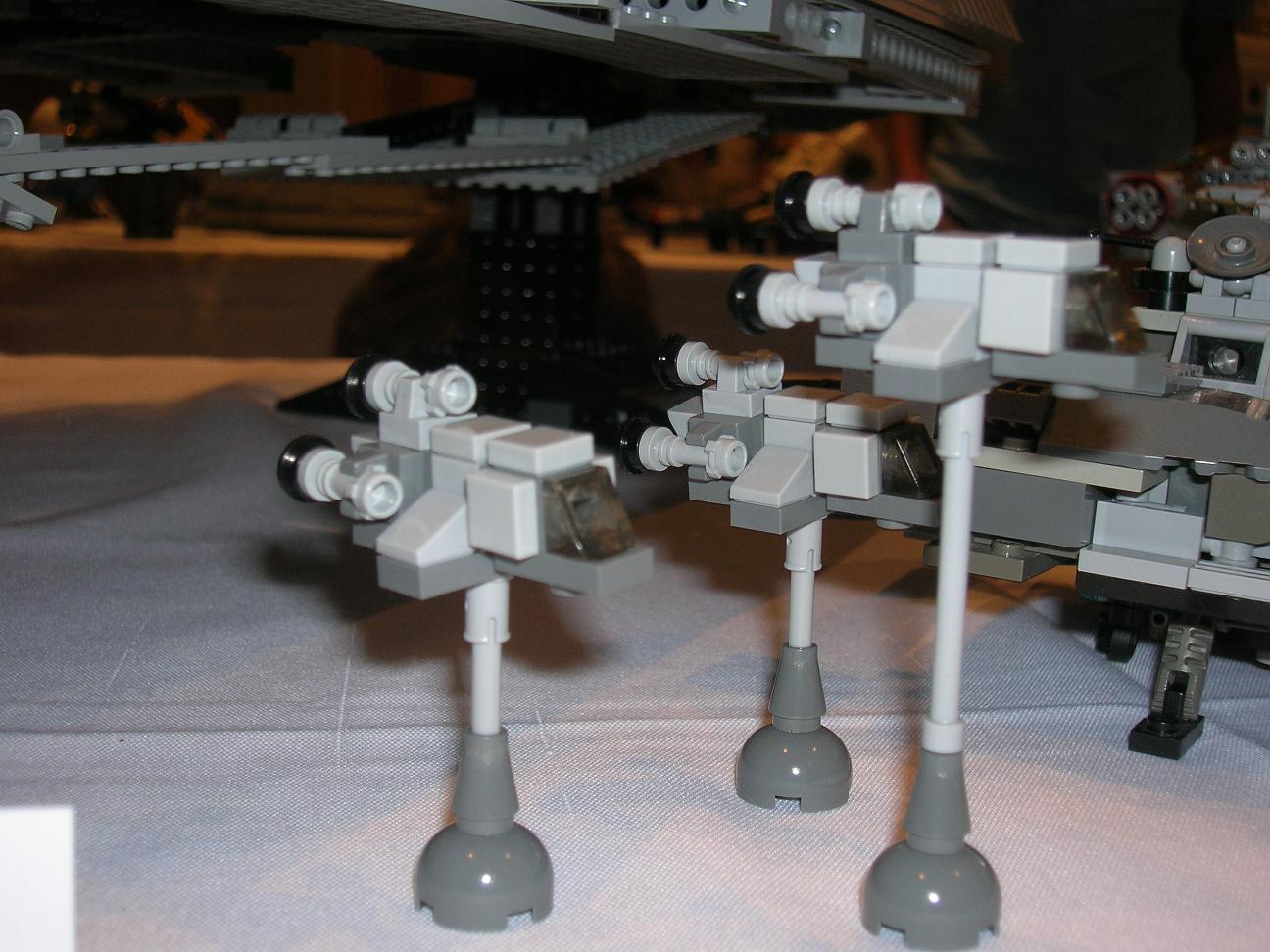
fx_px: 1688
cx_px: 635
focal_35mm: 46
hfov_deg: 41.2
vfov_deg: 31.5
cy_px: 476
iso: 50
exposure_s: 1/60.1
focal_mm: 7.7
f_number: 3.2
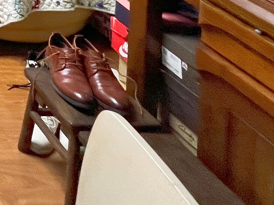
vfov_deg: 16.7
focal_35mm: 61
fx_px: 483
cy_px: -224
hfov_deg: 19.9
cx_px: -253
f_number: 1.8
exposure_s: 1/100
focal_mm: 1.57
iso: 200
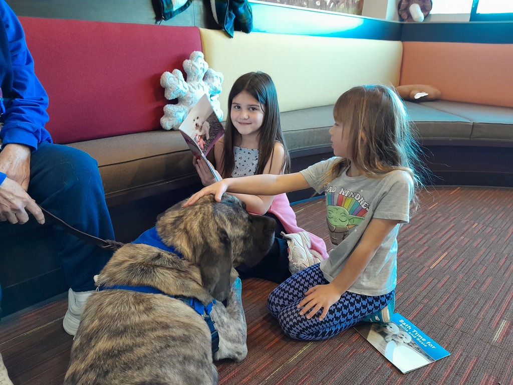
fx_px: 400
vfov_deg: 51.4
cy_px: 192
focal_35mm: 27
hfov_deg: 65.3
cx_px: 256
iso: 320
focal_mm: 4
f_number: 1.8
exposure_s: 1/40
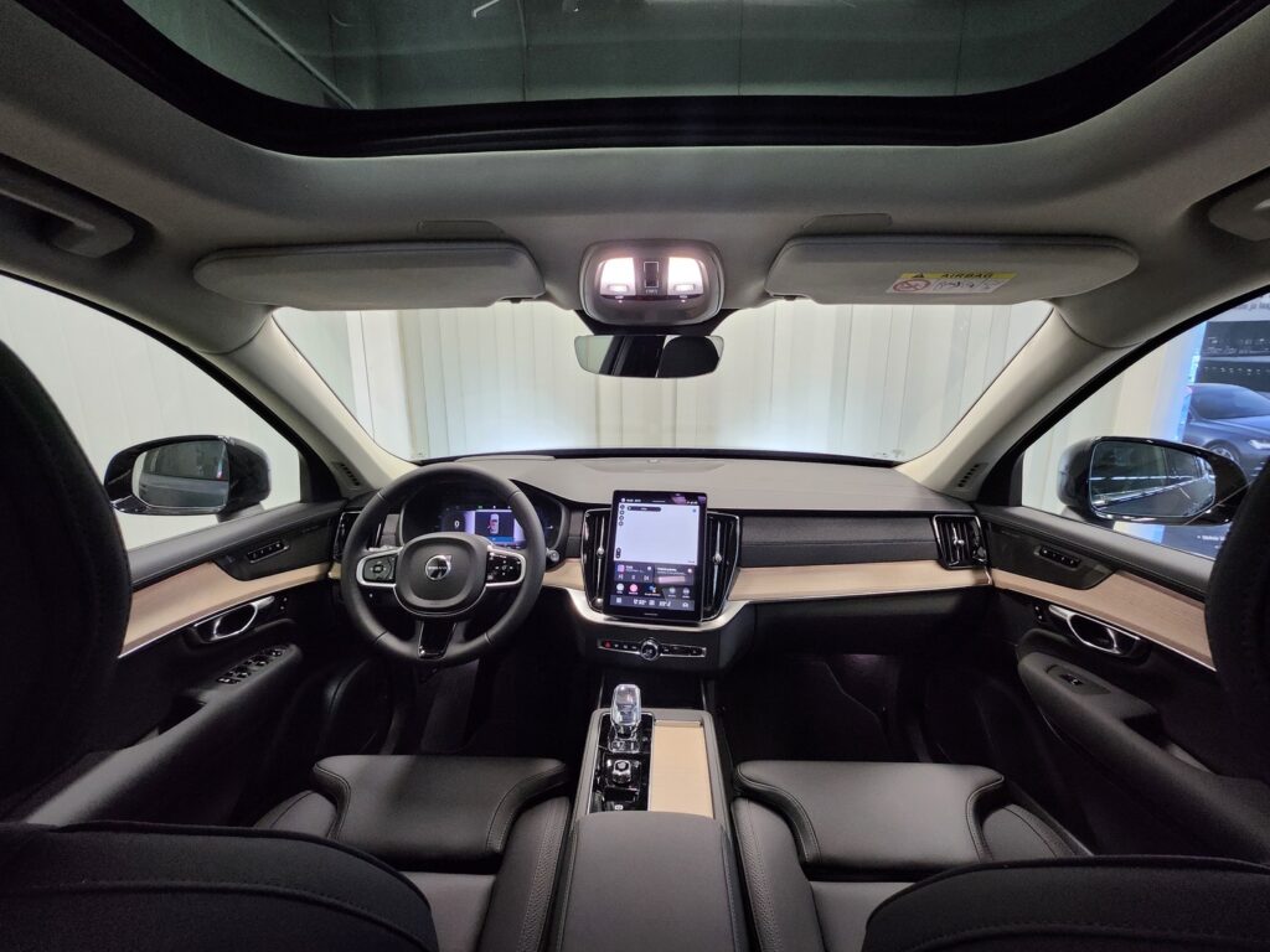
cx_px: 635
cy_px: 476
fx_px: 477
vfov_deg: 89.9
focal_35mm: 13
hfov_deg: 106.2
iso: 320
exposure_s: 1/50
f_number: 2.2
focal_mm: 1.74
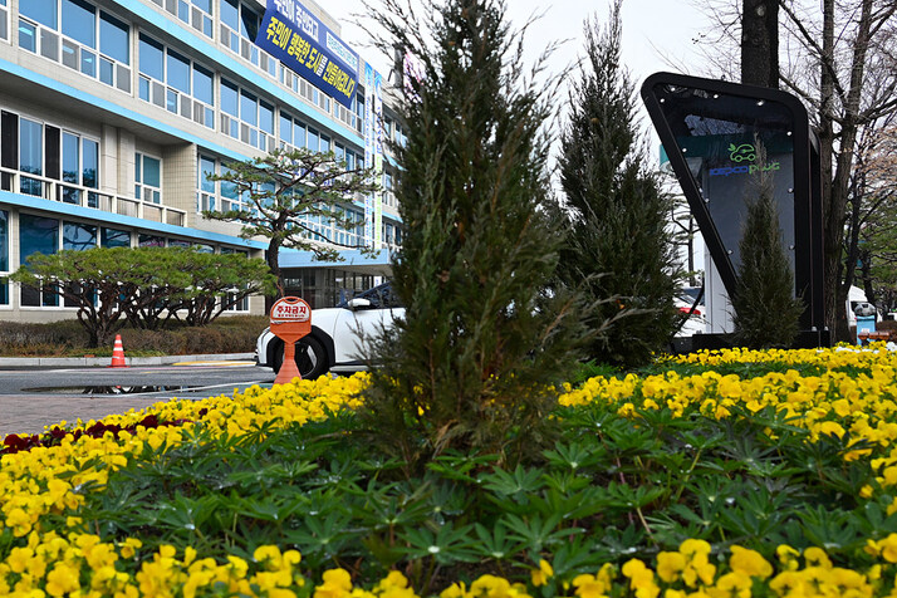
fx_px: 1071
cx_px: 261
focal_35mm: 43
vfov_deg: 30.4
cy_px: 121
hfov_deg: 44.4
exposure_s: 1/200
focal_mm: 24
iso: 200
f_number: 5.6
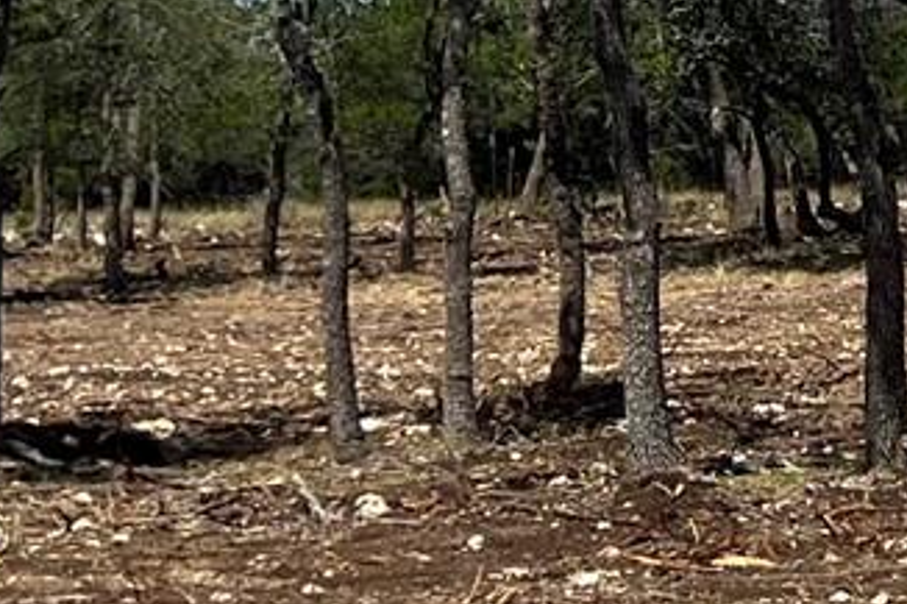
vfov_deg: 8.0
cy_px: -139
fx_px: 4281
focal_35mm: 170
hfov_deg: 11.1
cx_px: 1739
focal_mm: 5.7
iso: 50
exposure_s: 1/4831
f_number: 1.5
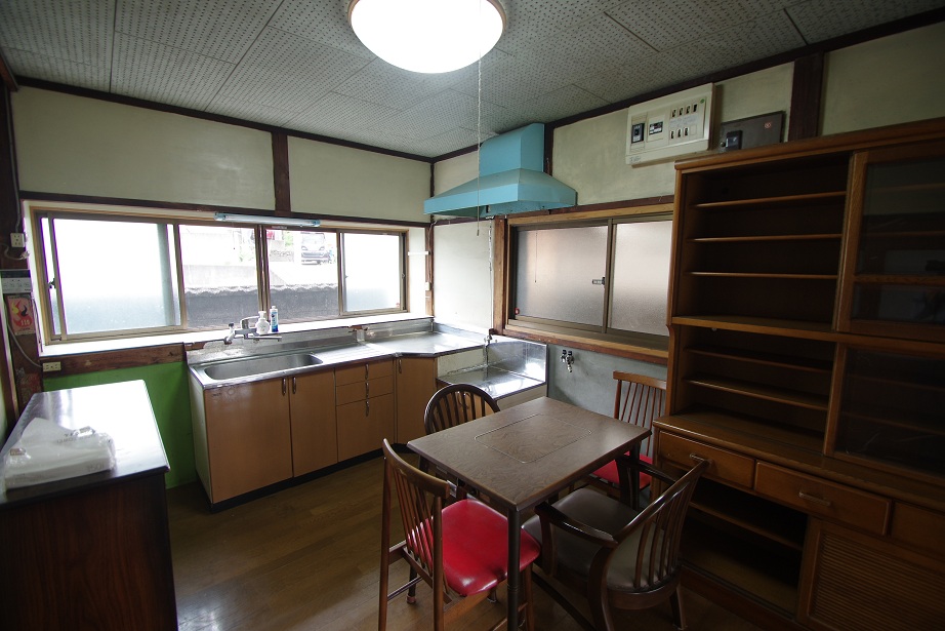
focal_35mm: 15
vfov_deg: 77.3
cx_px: 472
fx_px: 394
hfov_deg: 100.4
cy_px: 316
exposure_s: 1/25
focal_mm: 10
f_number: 3.5
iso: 200
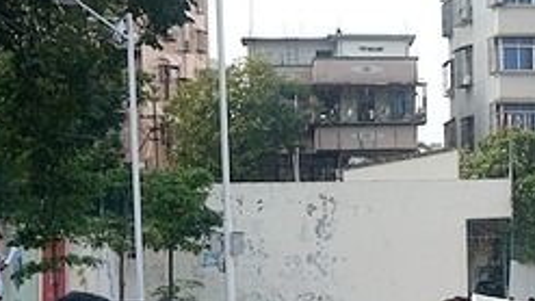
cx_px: 559
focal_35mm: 150
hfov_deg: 14.0
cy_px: 401
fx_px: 2133
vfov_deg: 8.0
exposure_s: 1/160
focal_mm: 37
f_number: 9
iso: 100
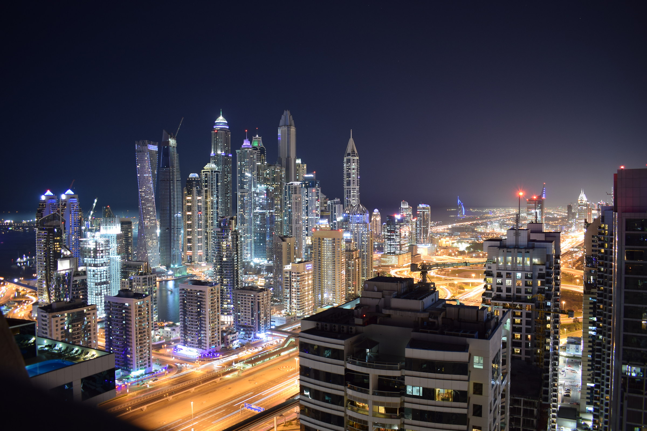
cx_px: 324
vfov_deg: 47.9
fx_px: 485
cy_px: 216
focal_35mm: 27
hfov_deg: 67.4
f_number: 4.5
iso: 200
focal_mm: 18
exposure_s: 3
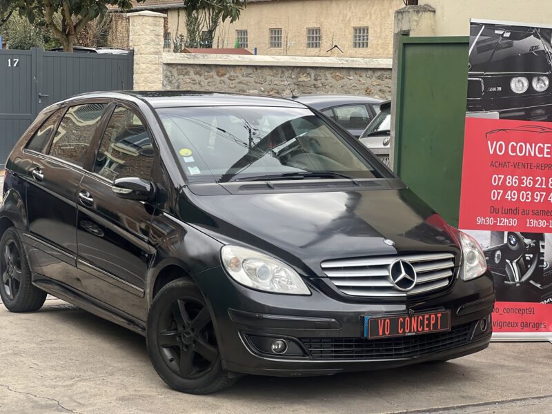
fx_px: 1228
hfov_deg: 25.3
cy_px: 207
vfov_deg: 19.1
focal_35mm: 77
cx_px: 276
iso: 20
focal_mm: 9
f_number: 2.8
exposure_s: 1/121
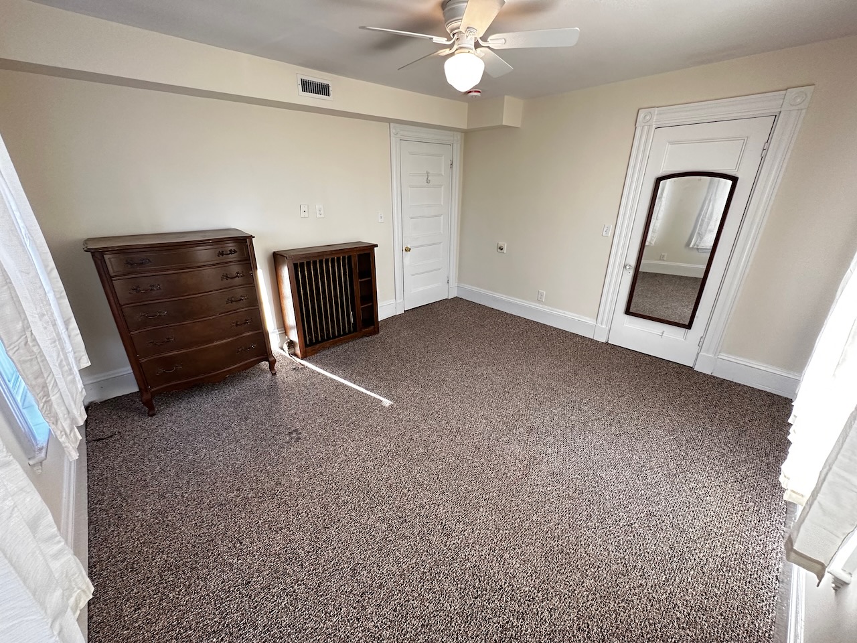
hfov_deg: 102.1
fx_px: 347
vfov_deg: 85.7
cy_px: 322
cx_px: 428
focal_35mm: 14
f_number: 2.2
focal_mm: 2.22
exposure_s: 1/120
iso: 250
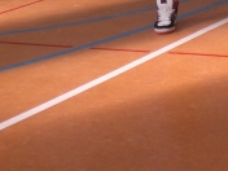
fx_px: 909
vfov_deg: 10.3
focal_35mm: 138
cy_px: -111
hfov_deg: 14.1
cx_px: 222
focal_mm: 6.3
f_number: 3.1
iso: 50
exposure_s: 1/160
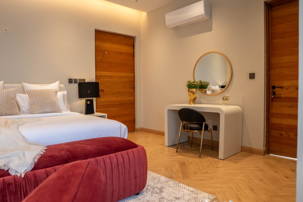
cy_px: 101
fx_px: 202
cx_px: 152
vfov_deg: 53.1
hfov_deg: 73.7
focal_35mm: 24
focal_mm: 16
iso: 400
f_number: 2.8
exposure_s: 1/4000
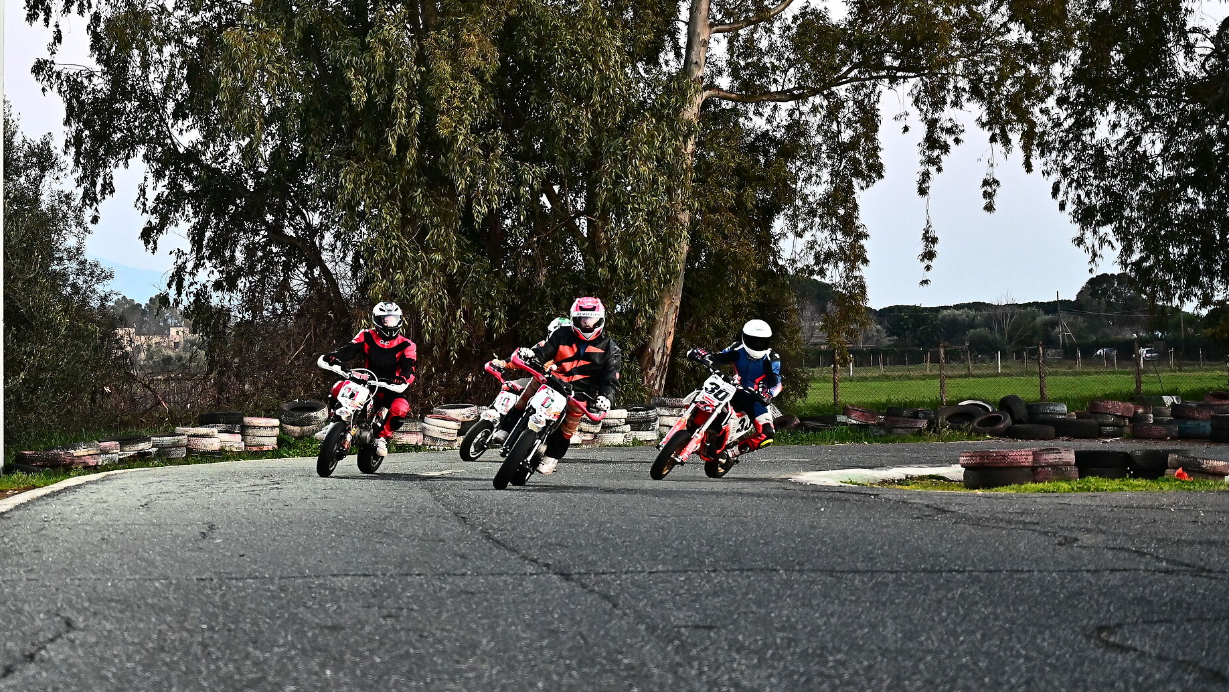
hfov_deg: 27.1
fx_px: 2542
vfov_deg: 15.4
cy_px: 191
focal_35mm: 78
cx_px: 437
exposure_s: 1/250
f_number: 4
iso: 5000
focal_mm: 57
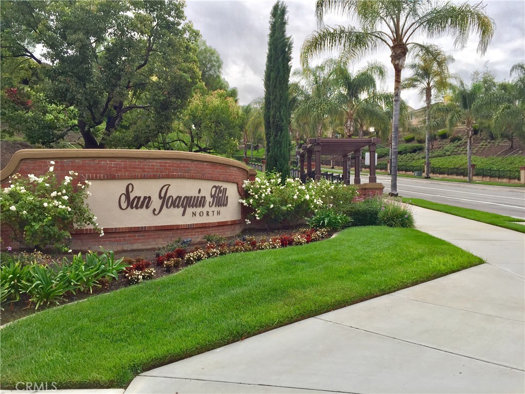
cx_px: 262
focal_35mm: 29
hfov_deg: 61.7
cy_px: 197
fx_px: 440
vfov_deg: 48.2
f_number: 2.2
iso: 32
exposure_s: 1/989
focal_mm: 4.15
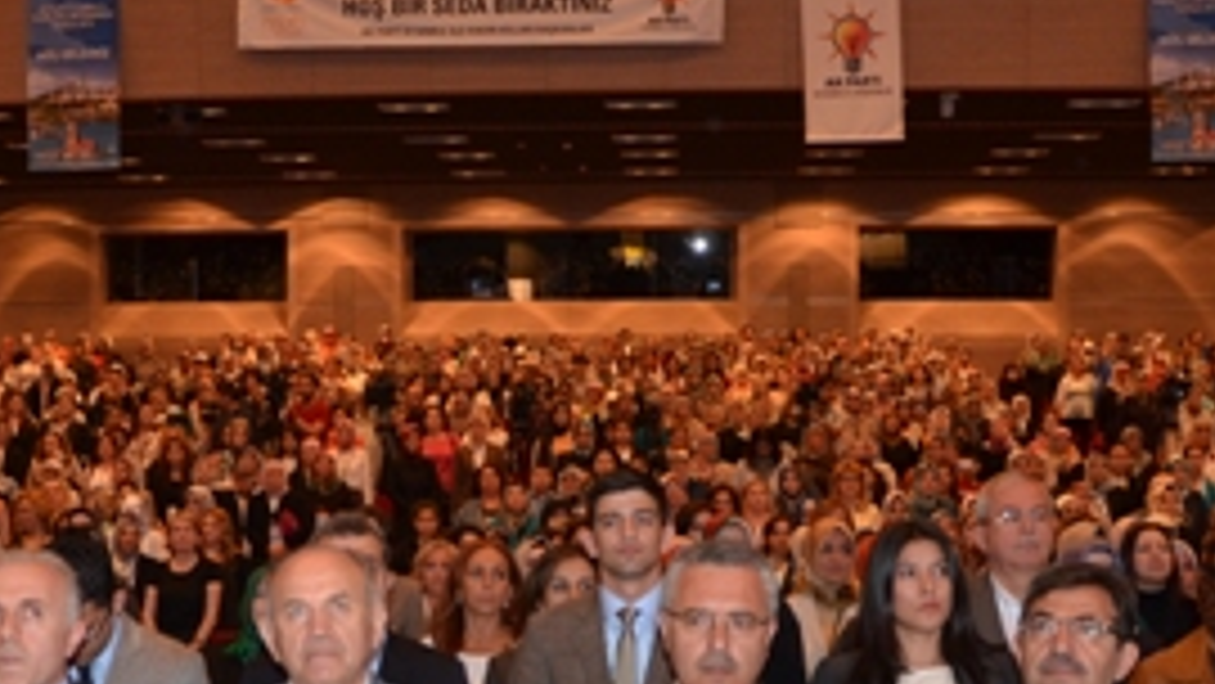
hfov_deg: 31.1
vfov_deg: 17.9
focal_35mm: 67
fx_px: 2159
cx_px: 382
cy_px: 490
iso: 800
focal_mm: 18
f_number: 3.5
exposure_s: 1/60
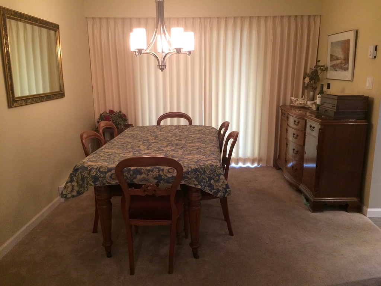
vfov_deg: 48.2
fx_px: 319
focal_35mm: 29
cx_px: 190
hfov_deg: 61.7
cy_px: 143
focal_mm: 4.15
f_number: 2.2
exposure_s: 1/30
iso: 200
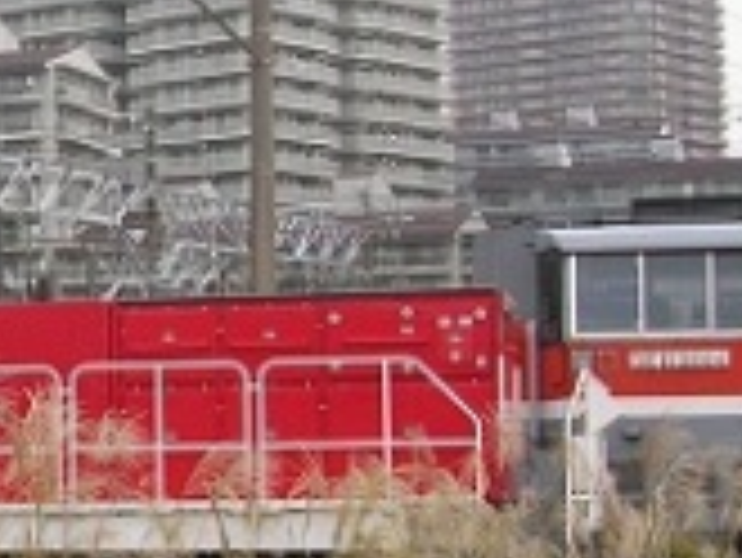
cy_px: 274
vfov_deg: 12.3
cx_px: -193
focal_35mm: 121
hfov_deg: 15.6
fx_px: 2596
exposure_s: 1/23.7
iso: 50
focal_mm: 6.6
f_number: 3
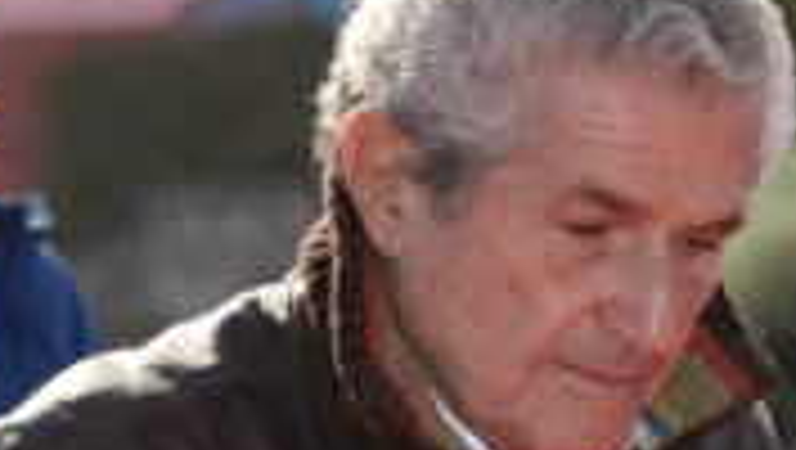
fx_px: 18551
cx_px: 580
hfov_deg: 2.5
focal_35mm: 878
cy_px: 567
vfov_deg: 1.4
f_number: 7.1
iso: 100
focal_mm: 145
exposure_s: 1/200
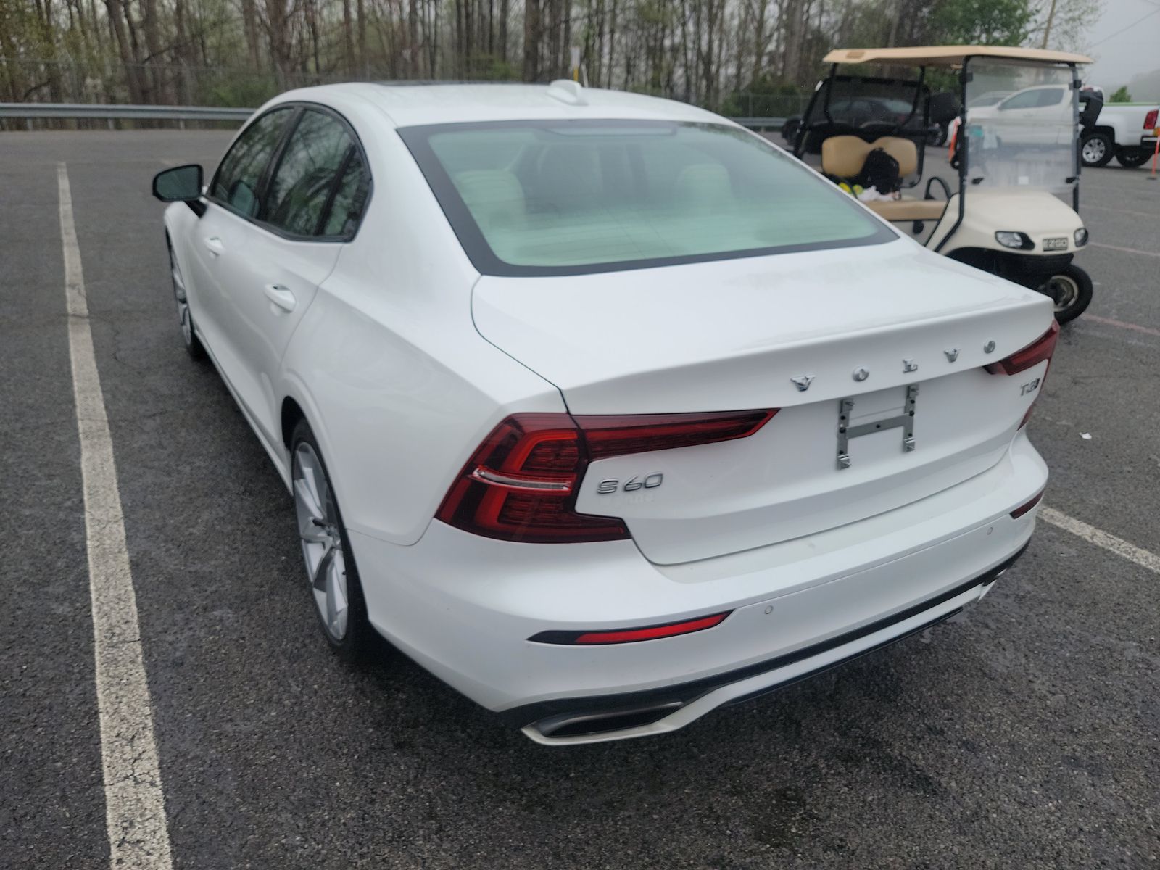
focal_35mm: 24
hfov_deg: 71.6
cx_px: 580
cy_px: 435
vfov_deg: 56.8
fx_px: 804
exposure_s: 1/187
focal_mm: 6.7
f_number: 1.8
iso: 50
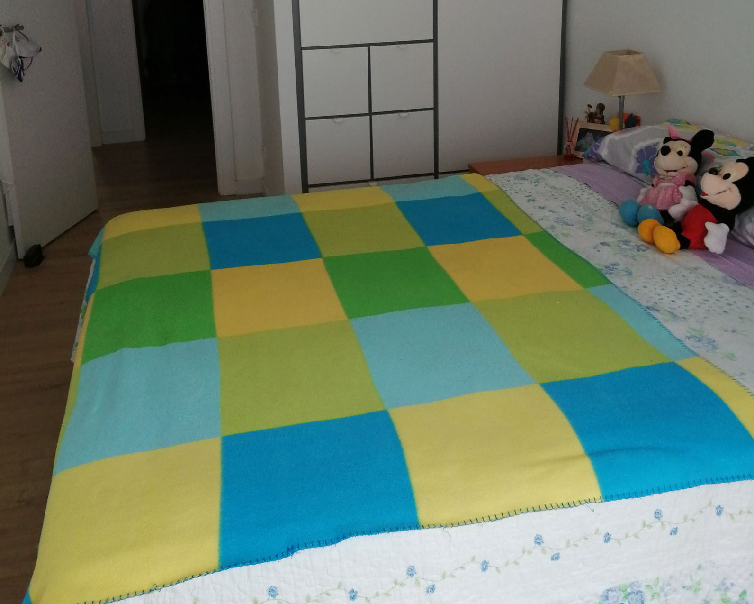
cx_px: 376
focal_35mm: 34
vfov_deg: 41.7
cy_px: 129
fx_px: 759
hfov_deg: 52.8
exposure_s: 1/100
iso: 50
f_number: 1.8
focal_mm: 3.46
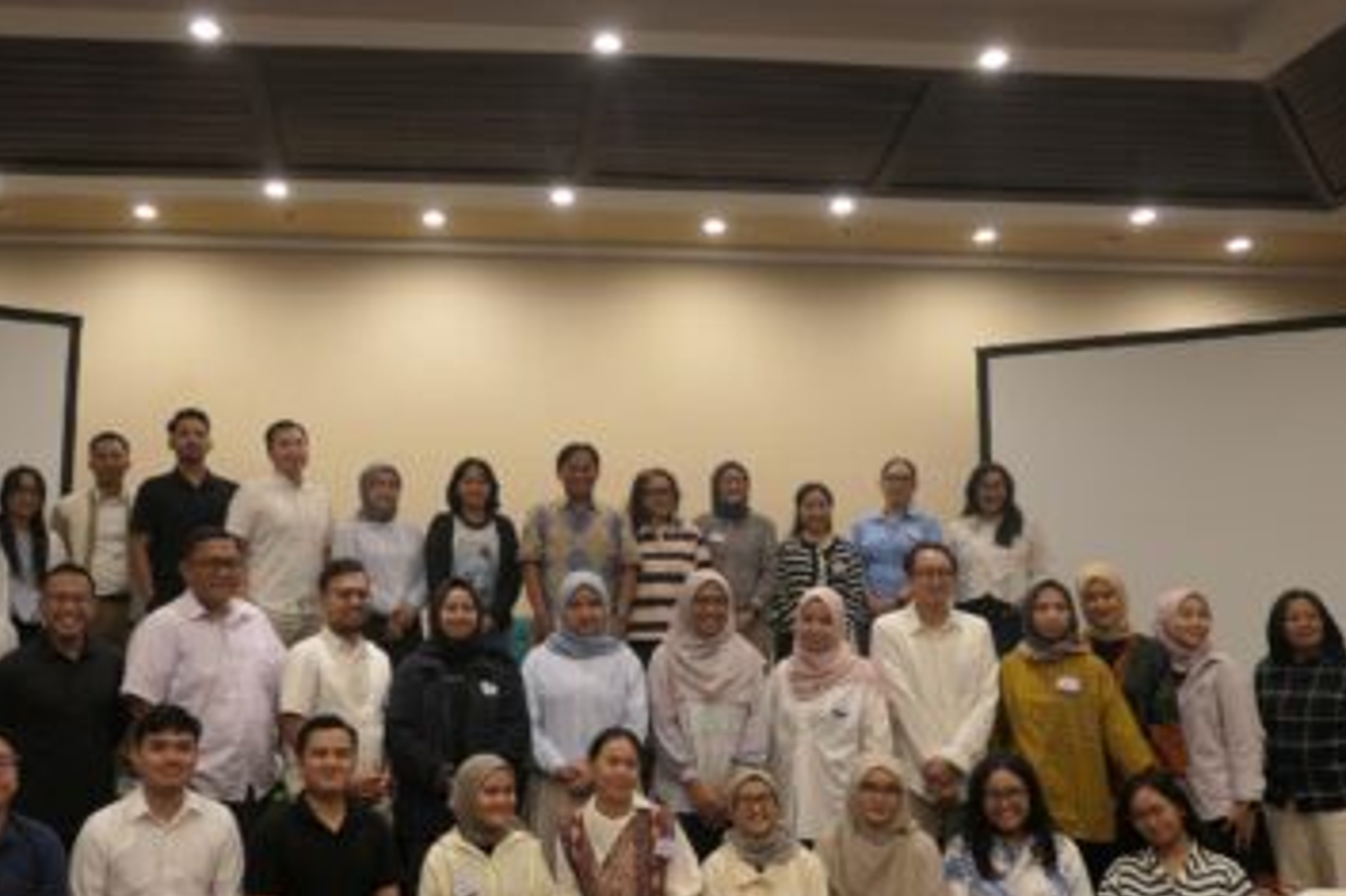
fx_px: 1271
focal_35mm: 34
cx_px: 553
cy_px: 505
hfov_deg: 55.5
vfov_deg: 38.8
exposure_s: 1/60
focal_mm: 8.8
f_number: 1.4
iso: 125
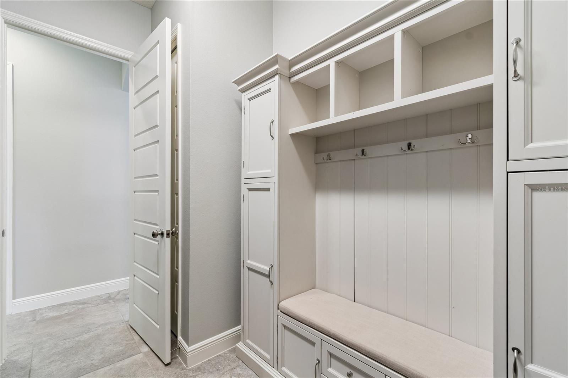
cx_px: 284
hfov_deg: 100.4
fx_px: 237
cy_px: 189
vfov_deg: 77.3
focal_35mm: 15
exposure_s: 1.6
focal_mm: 10
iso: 100
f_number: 7.1
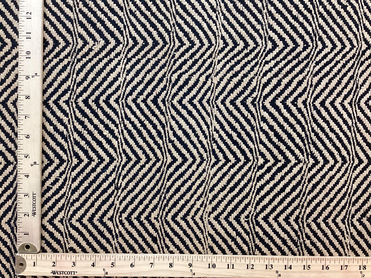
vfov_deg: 45.4
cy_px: 139
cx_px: 186
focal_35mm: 31
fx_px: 332
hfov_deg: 58.4
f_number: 2.4
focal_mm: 3.3
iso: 250
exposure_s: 1/60
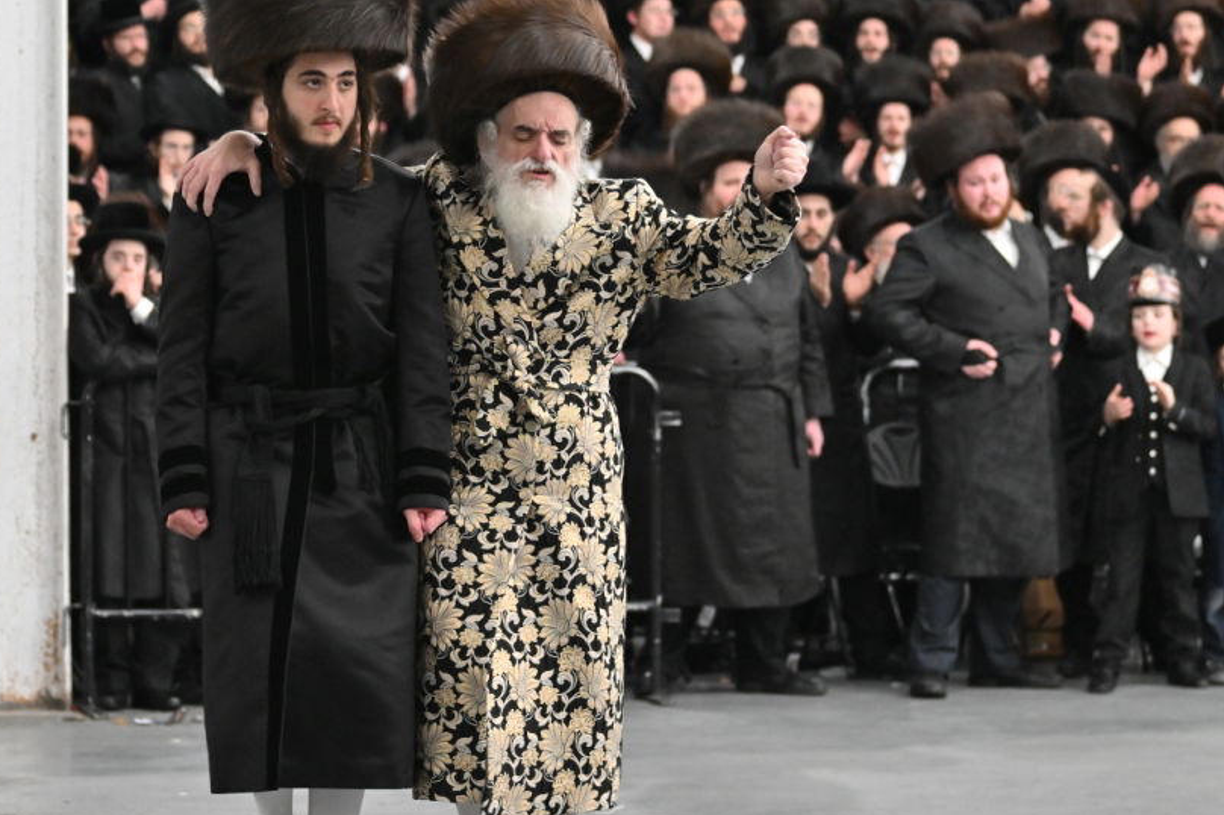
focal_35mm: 133
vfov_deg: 10.3
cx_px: 498
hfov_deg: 15.4
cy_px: 345
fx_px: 4520
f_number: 2.8
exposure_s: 1/320
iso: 1600
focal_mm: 70
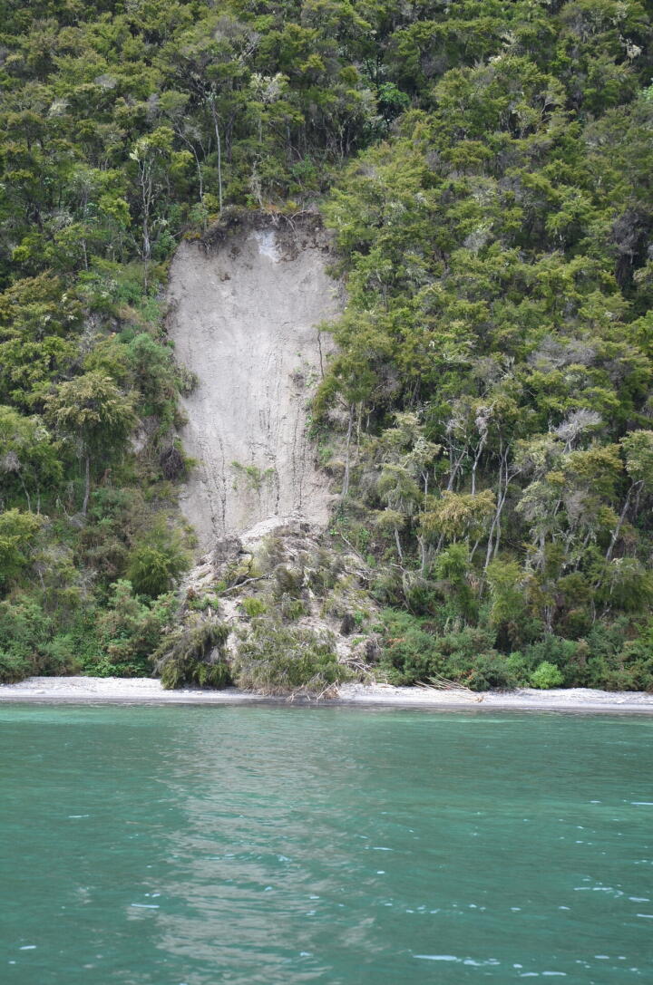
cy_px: 492
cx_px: 326
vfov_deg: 22.7
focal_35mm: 90
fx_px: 2460
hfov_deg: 15.1
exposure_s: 1/500
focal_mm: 60
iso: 250
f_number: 5.6
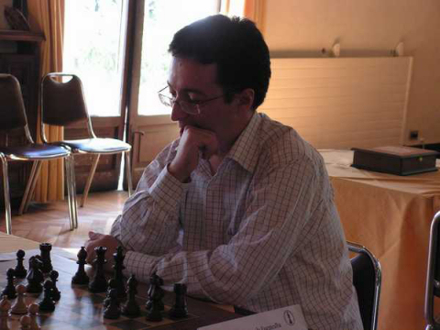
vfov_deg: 16.4
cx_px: 220
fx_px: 1144
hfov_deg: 21.8
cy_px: 165
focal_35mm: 90
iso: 200
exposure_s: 1/60
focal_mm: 15.1
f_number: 3.3
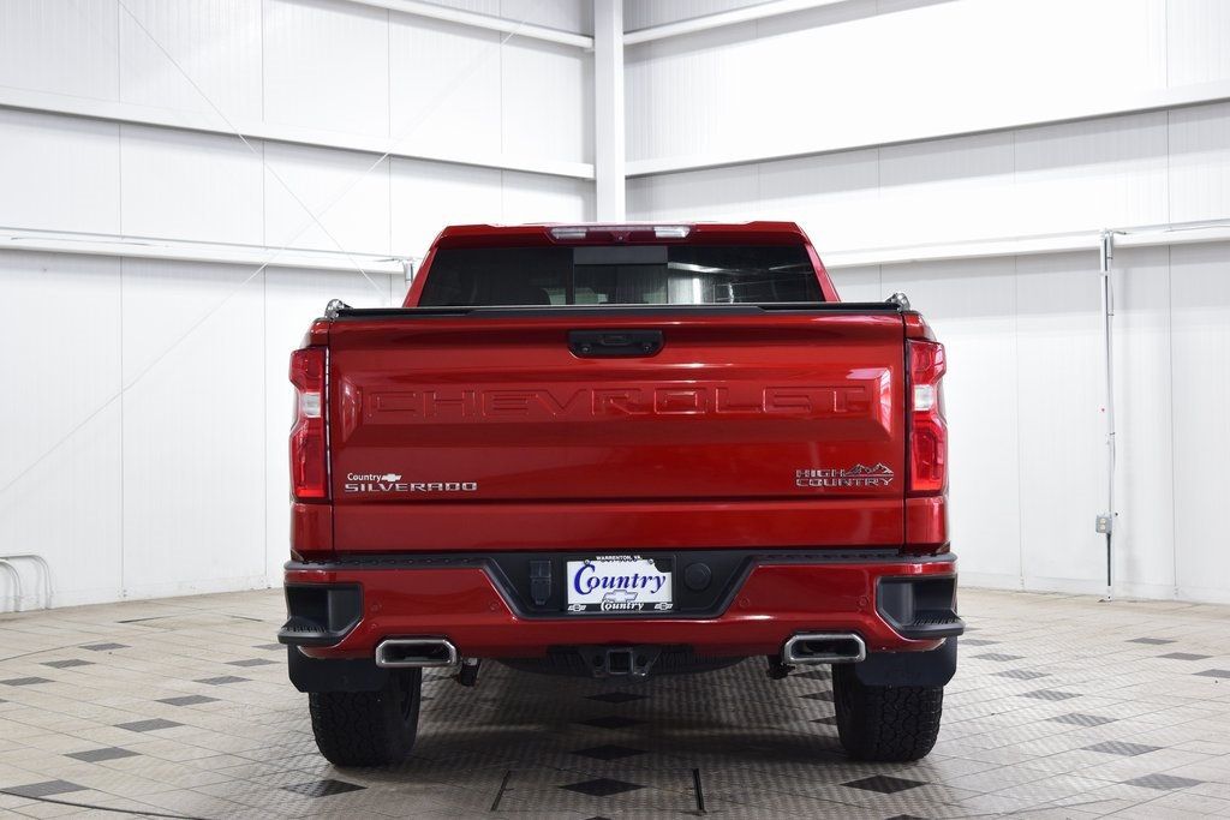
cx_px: 615
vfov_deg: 25.1
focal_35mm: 54
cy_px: 410
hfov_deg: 36.9
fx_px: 1845
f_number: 6.3
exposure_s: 1/15
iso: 720
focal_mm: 36
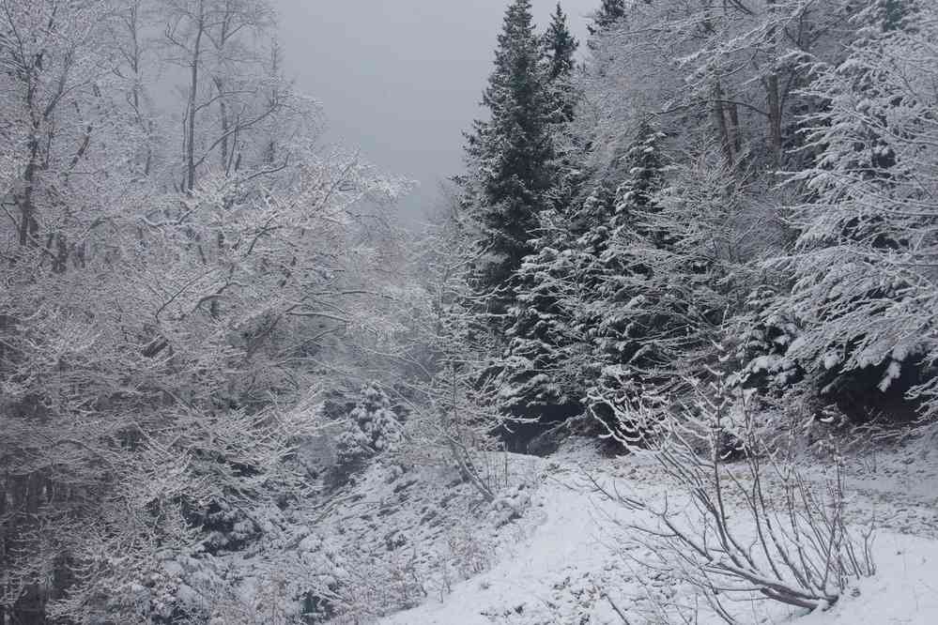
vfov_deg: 28.9
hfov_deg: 42.3
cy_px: 312
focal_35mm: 46
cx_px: 469
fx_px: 1211
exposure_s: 1/100
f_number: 11
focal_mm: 31
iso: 200
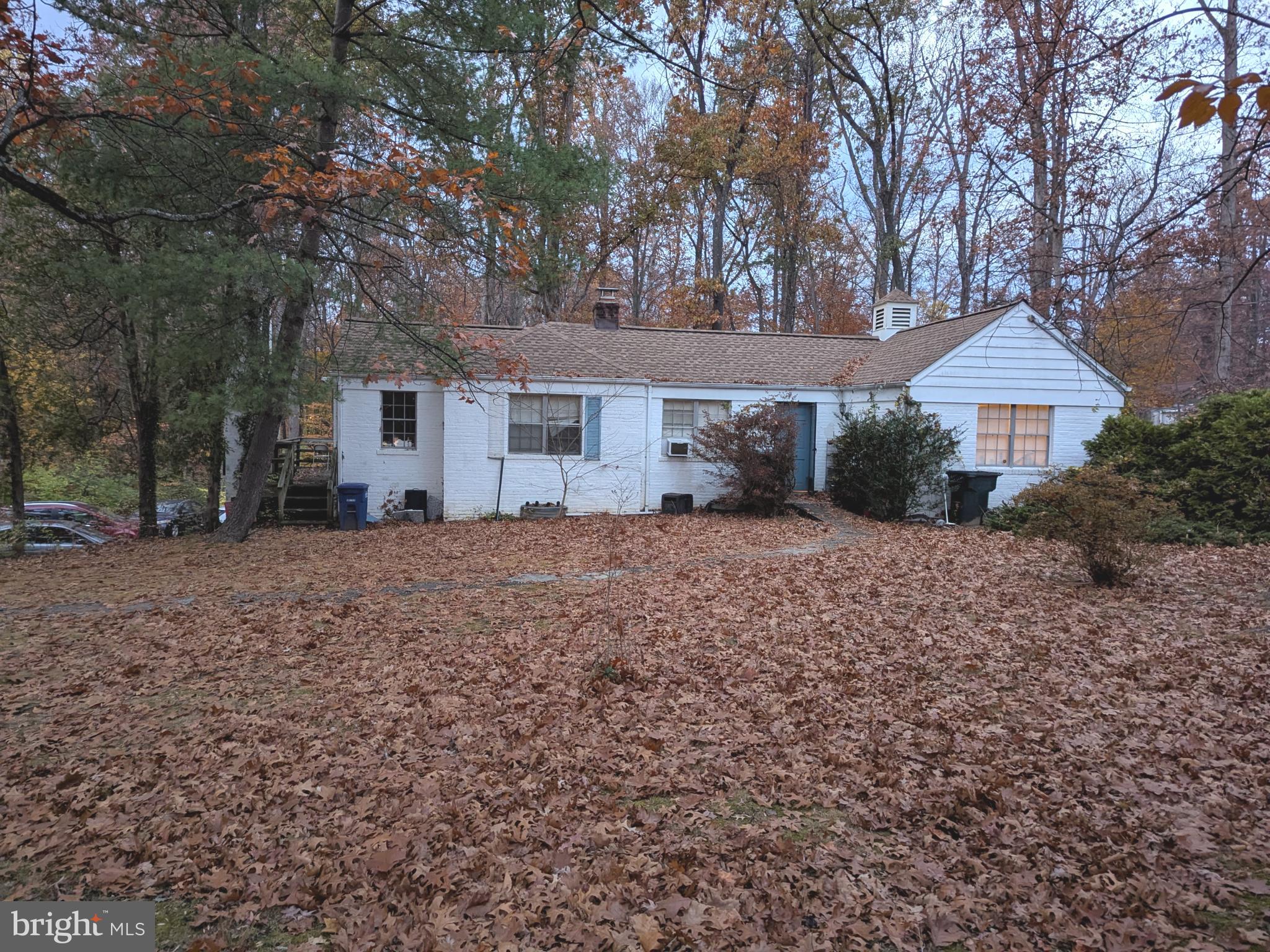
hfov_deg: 71.6
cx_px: 635
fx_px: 881
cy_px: 476
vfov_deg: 56.8
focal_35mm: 24
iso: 333
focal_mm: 6.81
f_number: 1.85
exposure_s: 1/23.8
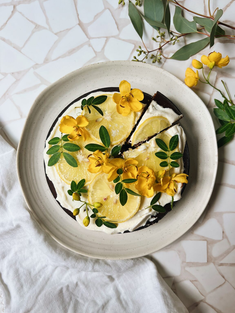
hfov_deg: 53.1
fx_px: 235
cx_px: 118
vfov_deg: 67.3
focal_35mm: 26
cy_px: 156
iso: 50
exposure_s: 1/833
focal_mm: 5.7
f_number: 1.5
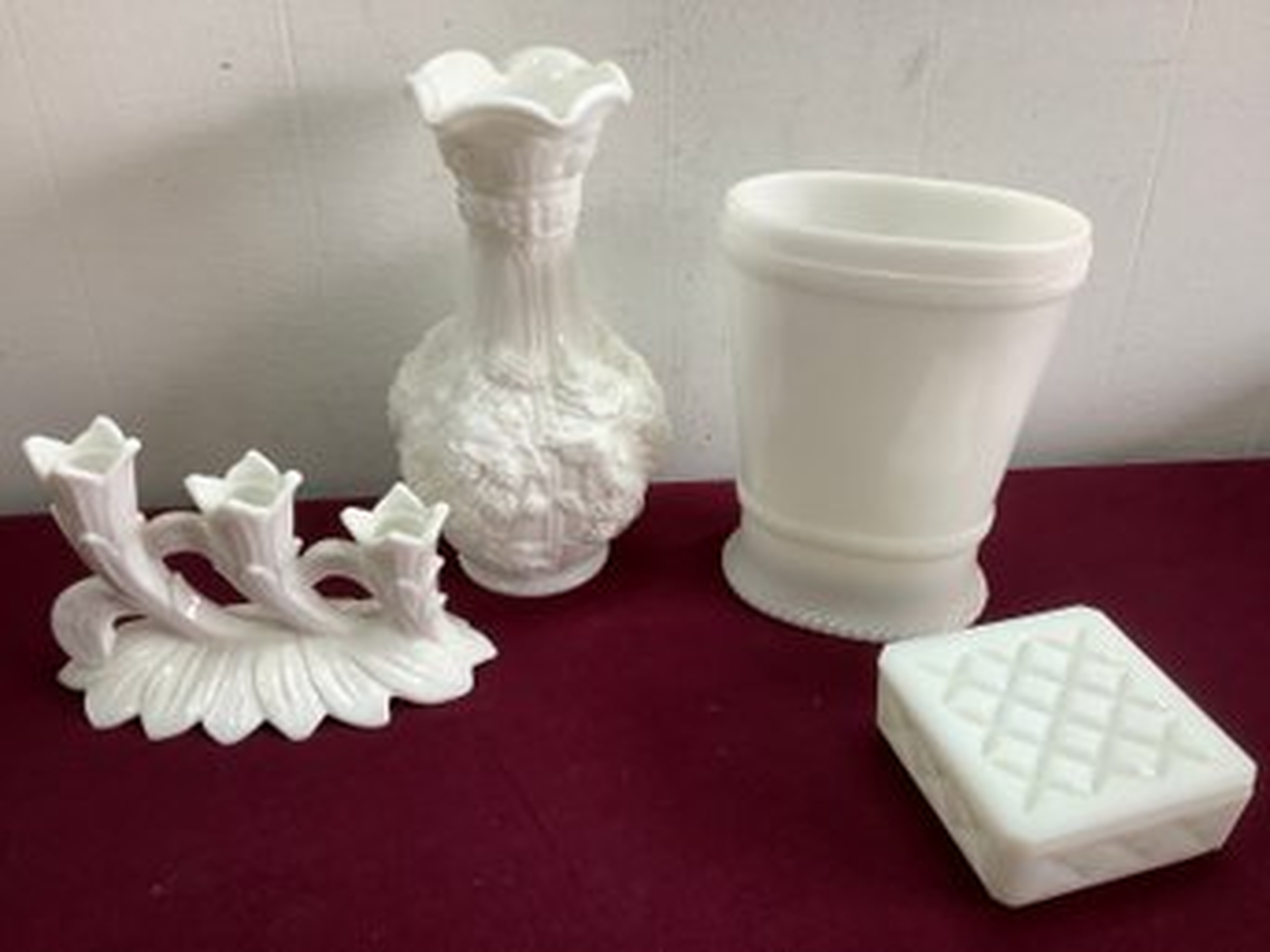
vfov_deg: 45.4
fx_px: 1137
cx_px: 635
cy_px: 476
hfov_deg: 58.4
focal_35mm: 31
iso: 64
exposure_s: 1/60
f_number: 2.4
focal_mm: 3.3
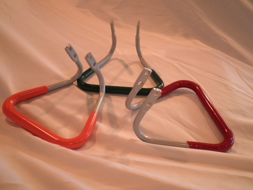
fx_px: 270
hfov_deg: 50.1
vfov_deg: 38.7
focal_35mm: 37
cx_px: 126
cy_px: 95
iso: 200
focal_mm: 6.5
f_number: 3.1
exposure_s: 1/40
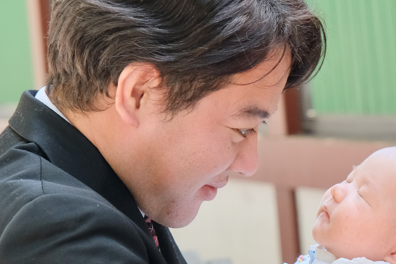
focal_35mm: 242
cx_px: 343
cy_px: 191
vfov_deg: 5.7
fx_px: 2661
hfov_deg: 8.5
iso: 1600
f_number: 6.4
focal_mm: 80
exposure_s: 1/200
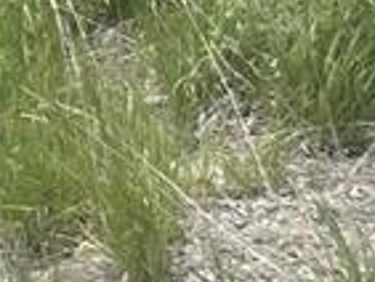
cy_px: -495
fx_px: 1962
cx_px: -811
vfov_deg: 7.4
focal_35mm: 181
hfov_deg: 8.7
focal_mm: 5.1
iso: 32
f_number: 1.6
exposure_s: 1/1795
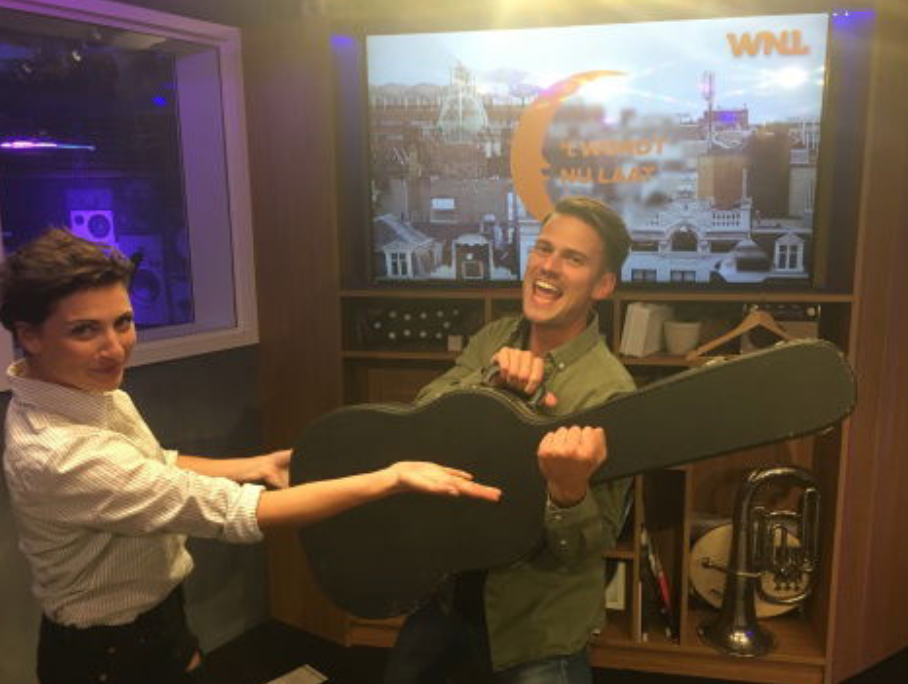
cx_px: 448
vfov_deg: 45.5
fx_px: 814
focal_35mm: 31
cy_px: 358
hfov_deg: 58.3
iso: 200
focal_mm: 4.15
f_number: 2.2
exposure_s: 1/33
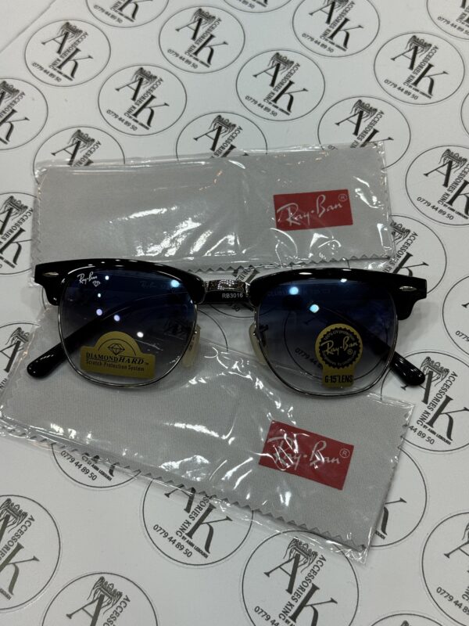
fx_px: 867
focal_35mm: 48
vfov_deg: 39.7
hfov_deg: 30.3
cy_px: 313
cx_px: 234
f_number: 1.78
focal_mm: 6.76
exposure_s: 1/190
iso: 64
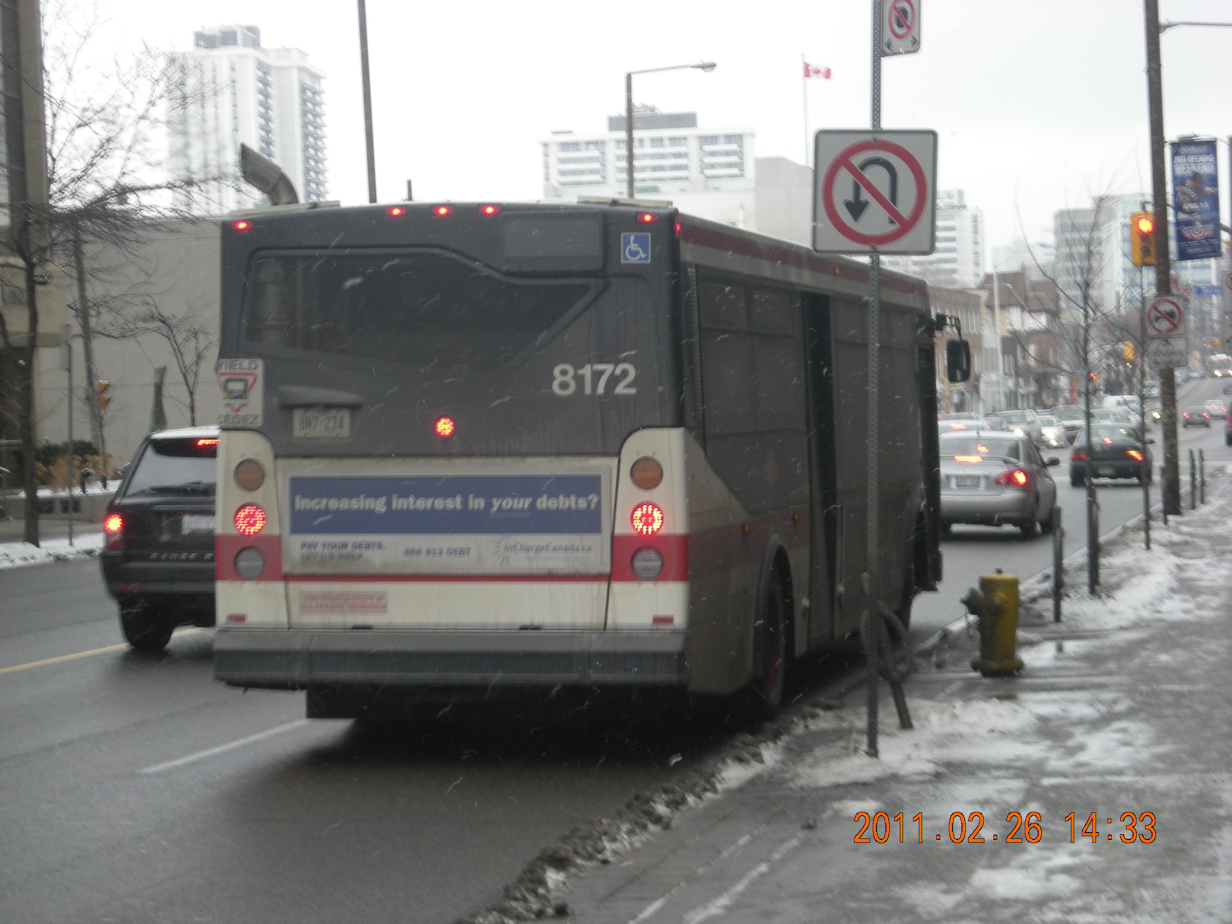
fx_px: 3737
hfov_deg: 18.7
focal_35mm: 105
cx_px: 616
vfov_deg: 14.1
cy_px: 462
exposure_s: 1/59.6
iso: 70
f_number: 4.7
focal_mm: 17.1
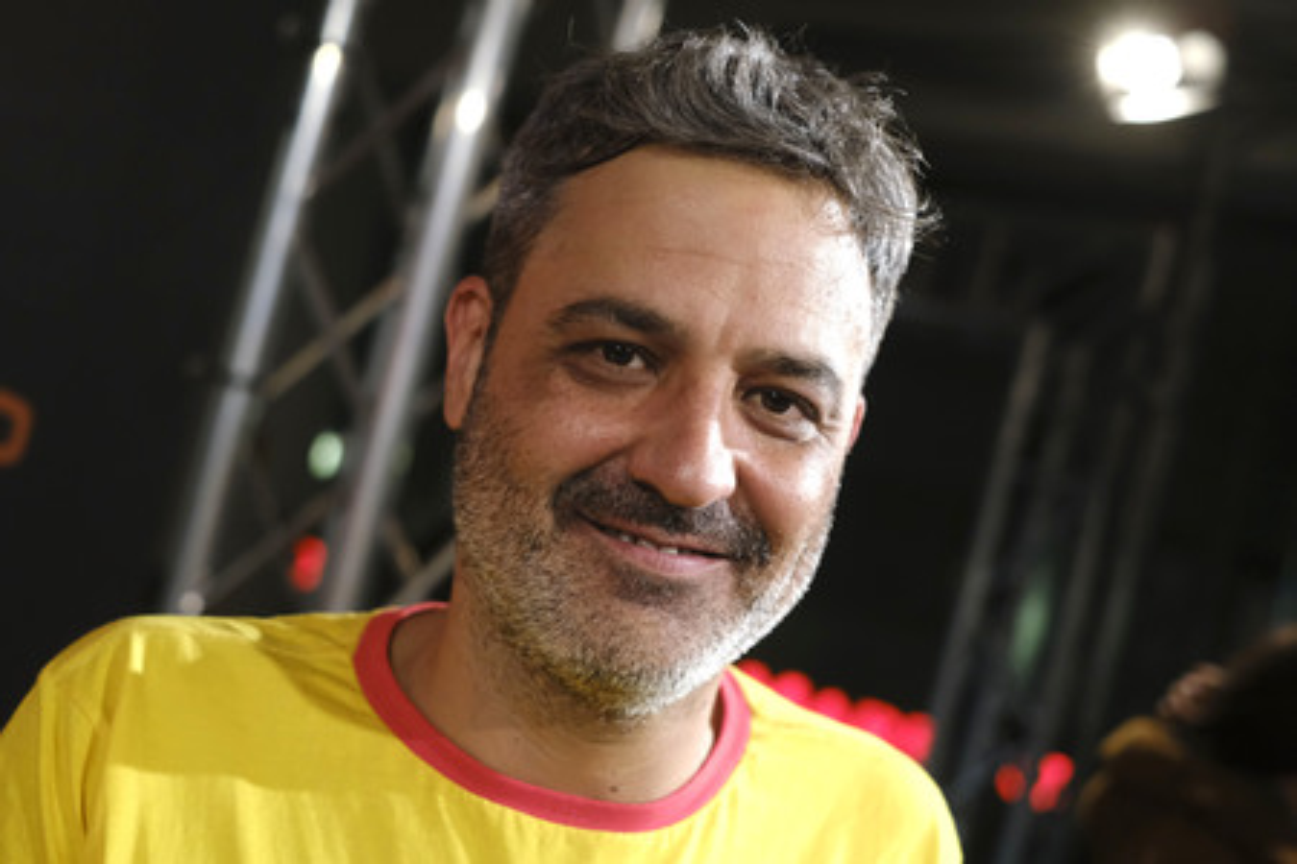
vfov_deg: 25.5
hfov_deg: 37.5
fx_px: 1909
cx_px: 648
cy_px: 432
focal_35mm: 53
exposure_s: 1/160
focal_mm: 35
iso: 4000
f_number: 2.8
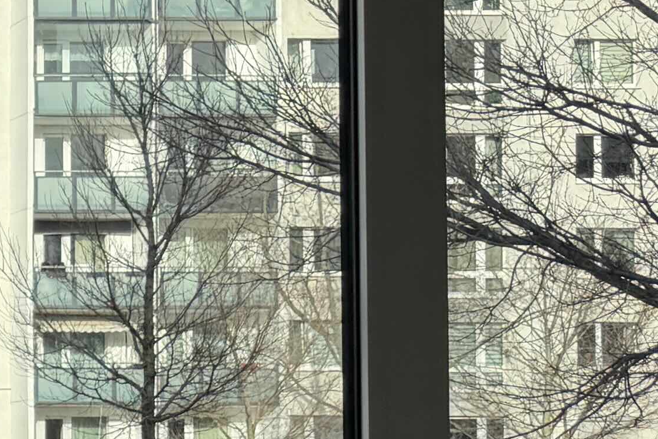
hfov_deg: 12.8
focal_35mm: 127
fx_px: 2320
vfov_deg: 10.7
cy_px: 465
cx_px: -875
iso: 80
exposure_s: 1/2525
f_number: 1.78
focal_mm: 6.76
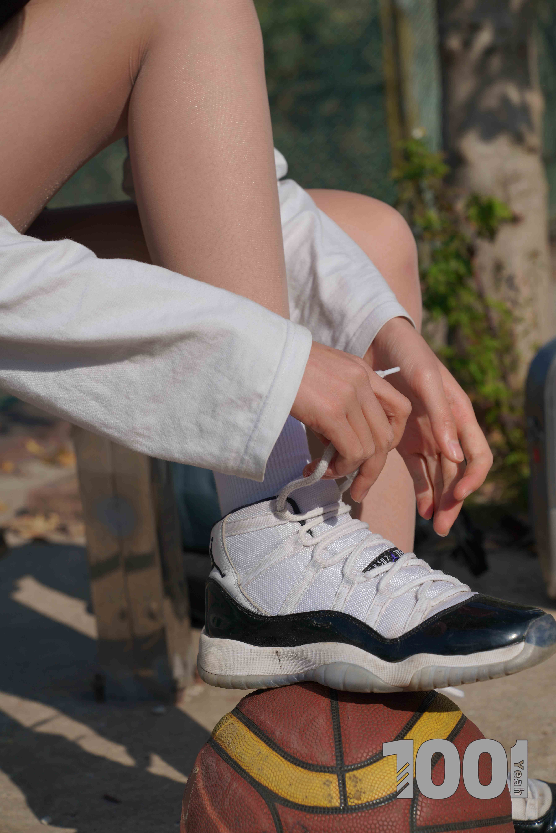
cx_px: 278
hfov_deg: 19.5
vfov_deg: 28.8
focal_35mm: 70
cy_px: 416
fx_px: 1621
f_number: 6.3
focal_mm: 70
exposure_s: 1/800
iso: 100
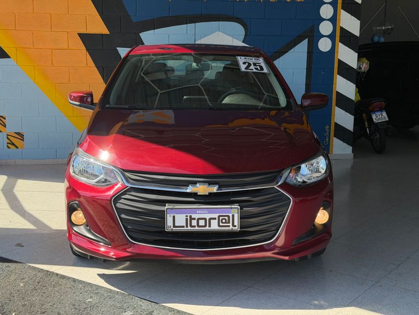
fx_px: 581
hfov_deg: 39.7
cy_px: 158
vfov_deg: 30.3
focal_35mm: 48
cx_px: 210
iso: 100
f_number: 1.78
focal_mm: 6.76
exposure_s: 1/1575
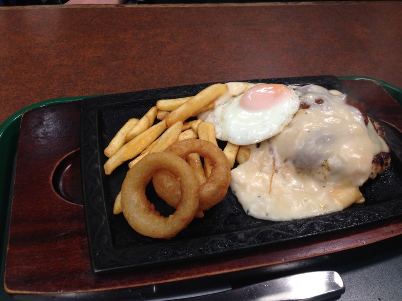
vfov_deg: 42.9
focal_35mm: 33
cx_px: 201
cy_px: 150
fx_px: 383
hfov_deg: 55.4
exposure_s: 1/20
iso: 64
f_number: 2.4
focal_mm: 4.12
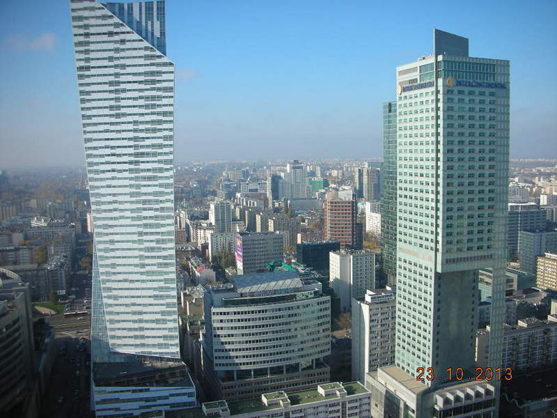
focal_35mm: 35
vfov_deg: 40.7
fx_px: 563
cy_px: 209
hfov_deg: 52.6
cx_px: 278
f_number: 8.5
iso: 50
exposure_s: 1/97.1
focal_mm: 5.8
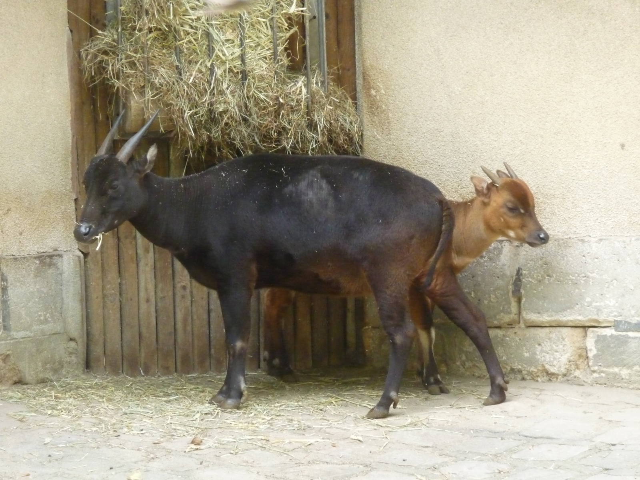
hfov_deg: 7.1
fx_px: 5177
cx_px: 320
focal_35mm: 280
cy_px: 240
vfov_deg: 5.3
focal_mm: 47
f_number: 4.9
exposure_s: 1/200
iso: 800
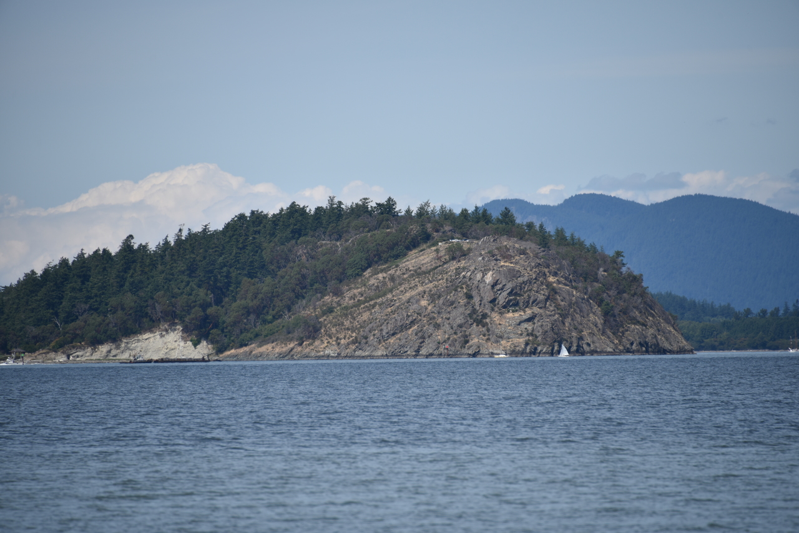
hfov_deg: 6.9
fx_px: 6659
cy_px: 266
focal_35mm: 300
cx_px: 400
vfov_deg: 4.6
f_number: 6.3
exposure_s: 1/640
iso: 100
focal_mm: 300
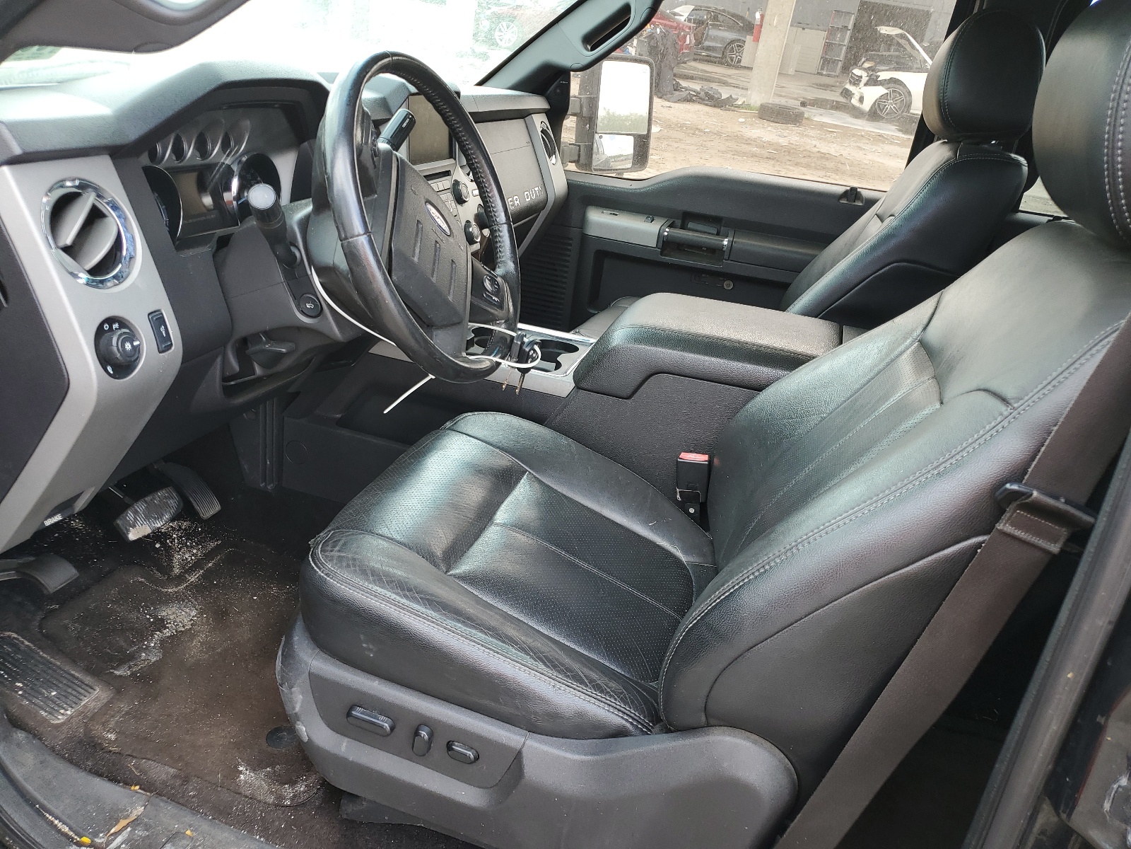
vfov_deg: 53.1
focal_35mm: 26
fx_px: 849
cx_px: 566
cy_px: 424
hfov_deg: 67.3
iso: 50
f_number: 1.5
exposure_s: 1/196
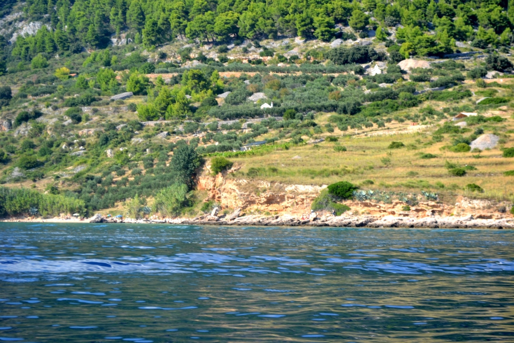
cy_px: 172
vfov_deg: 16.6
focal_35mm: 82
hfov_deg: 24.6
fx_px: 1178
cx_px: 257
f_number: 6.3
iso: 100
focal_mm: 55
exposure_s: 1/160
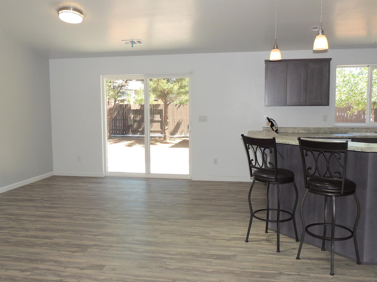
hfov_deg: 55.4
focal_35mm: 33
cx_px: 188
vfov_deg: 42.9
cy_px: 141
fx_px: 359
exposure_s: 1/100
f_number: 3.2
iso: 100
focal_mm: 5.8
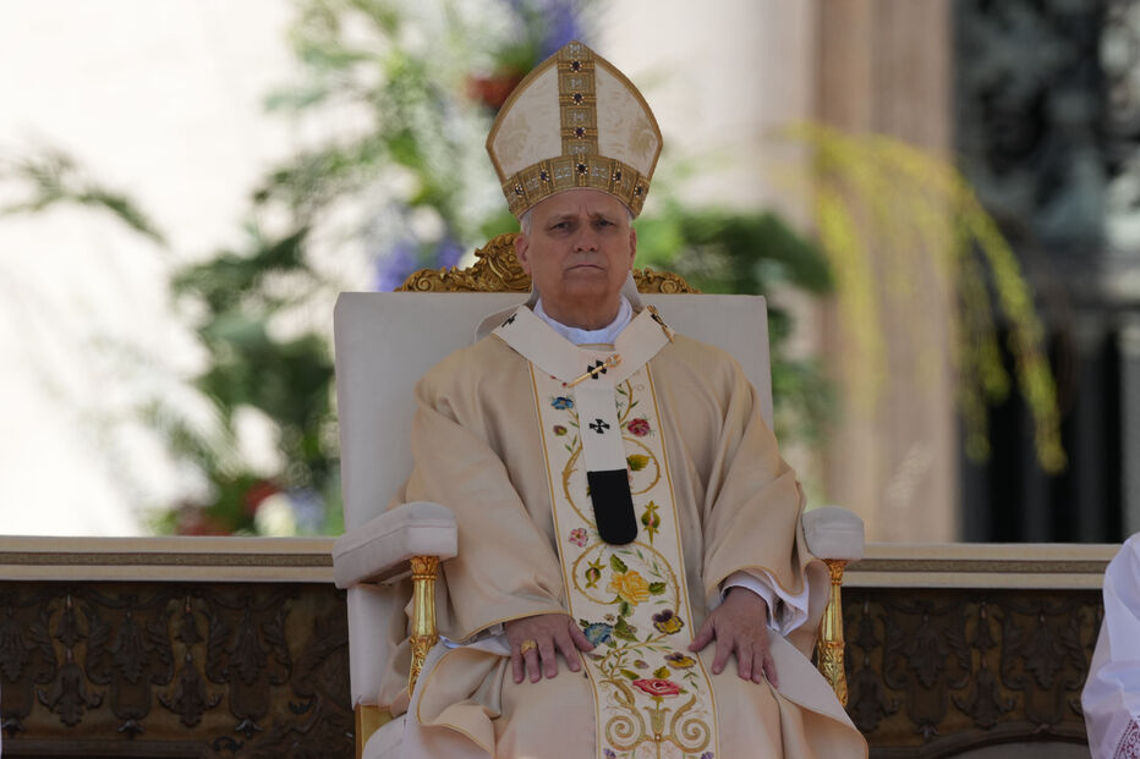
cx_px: 570
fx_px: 28493
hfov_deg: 2.3
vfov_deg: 1.5
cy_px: 380
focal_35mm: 900
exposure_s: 1/1600
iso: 500
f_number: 6.3
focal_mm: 600
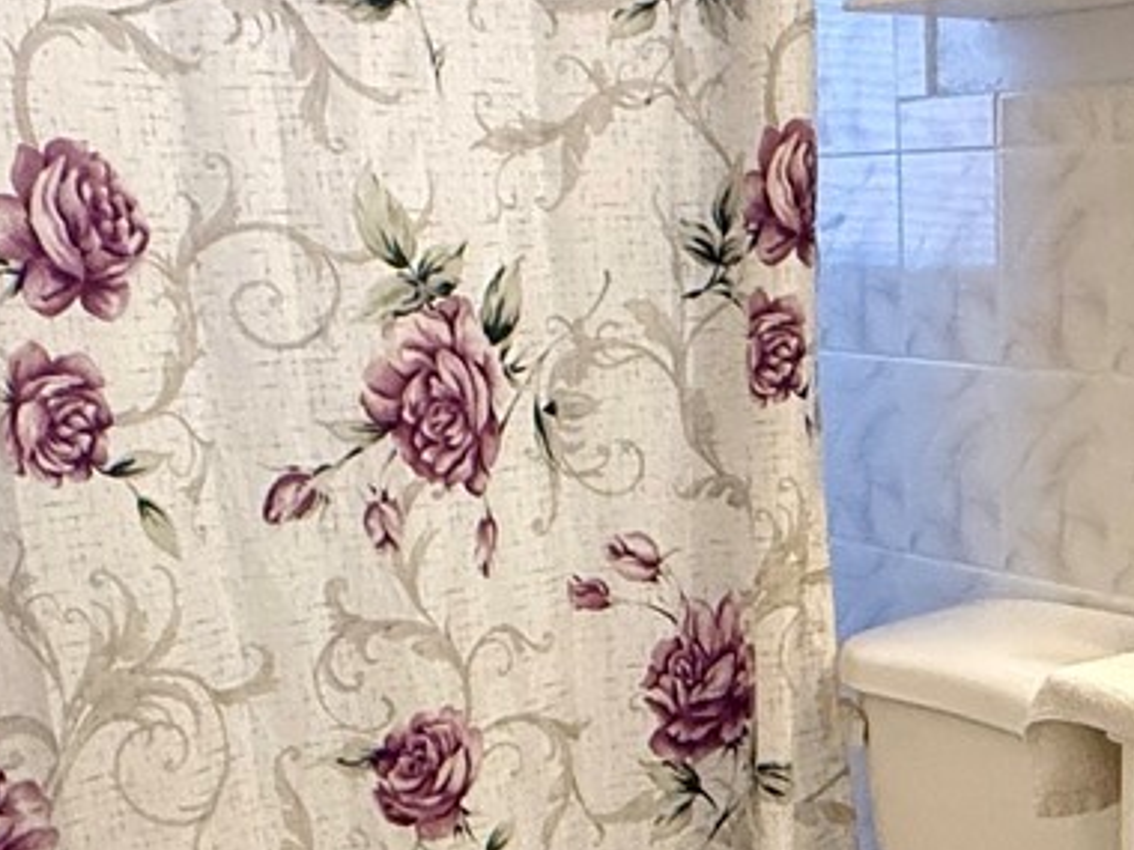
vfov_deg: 24.5
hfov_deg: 31.3
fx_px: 1933
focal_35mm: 59
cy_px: 650
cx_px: 1009
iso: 200
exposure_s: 1/120
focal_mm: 2.22
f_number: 2.2
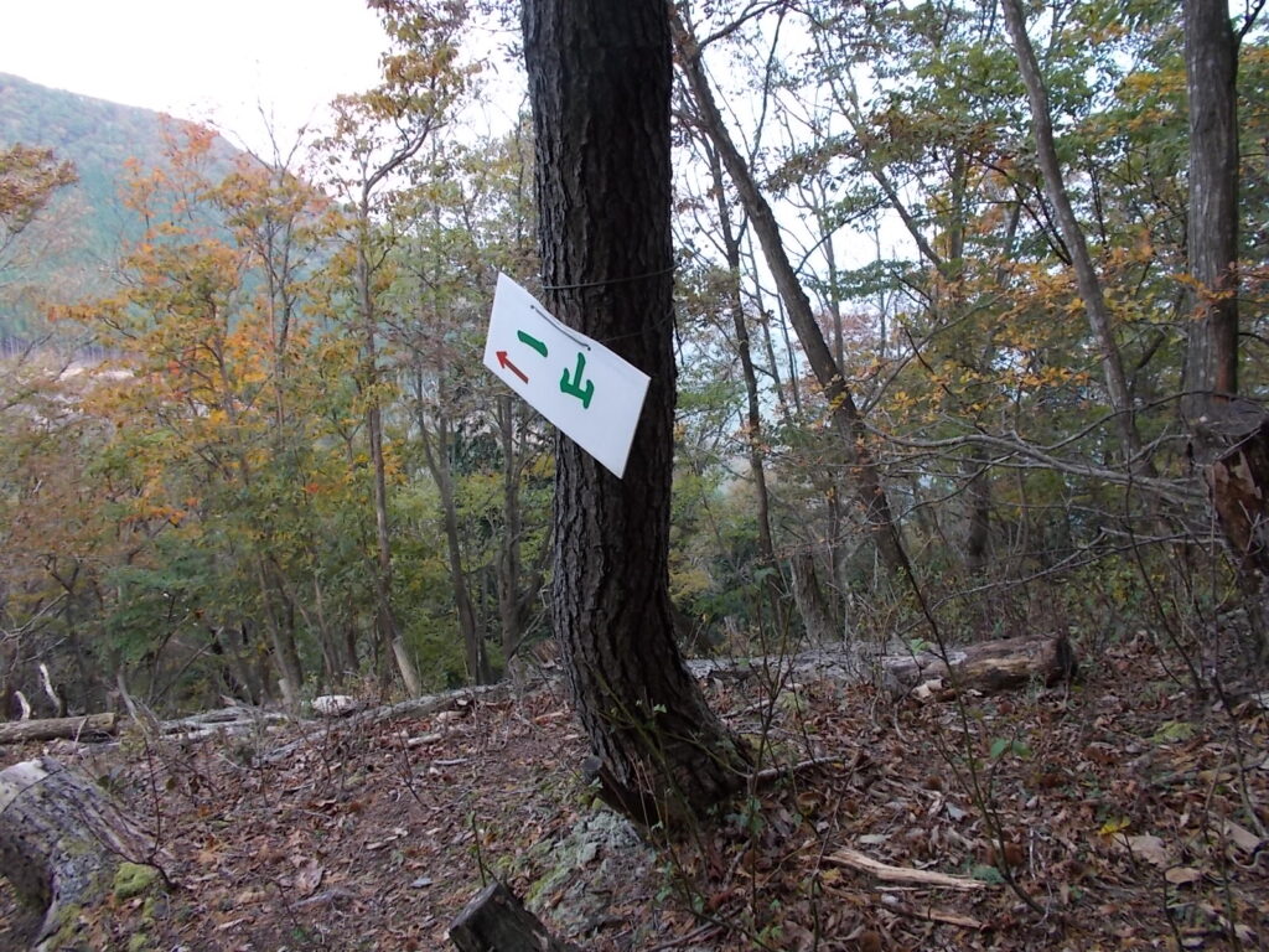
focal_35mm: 26
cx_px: 634
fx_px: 953
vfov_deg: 53.1
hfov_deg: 67.3
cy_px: 476
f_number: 3.2
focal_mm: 4.6
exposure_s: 1/100
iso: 80
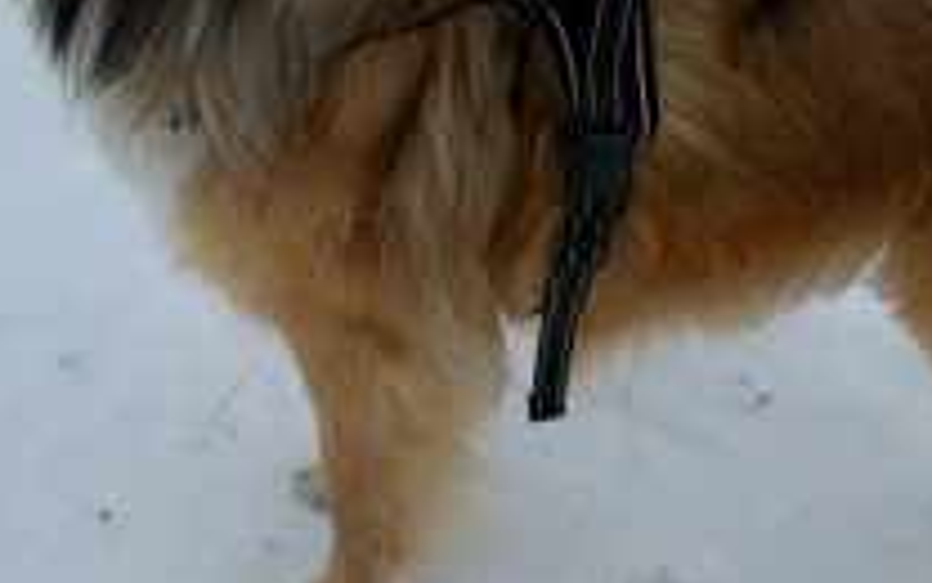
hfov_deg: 21.2
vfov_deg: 13.2
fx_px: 2489
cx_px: 336
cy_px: -9
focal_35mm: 98
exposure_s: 1/3096
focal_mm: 6.76
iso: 80
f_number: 1.78
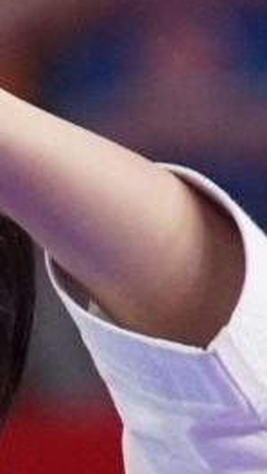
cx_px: -265
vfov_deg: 1.0
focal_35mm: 2134
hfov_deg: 0.6
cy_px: 719
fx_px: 26868
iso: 1000
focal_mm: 200
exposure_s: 1/400
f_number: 3.2
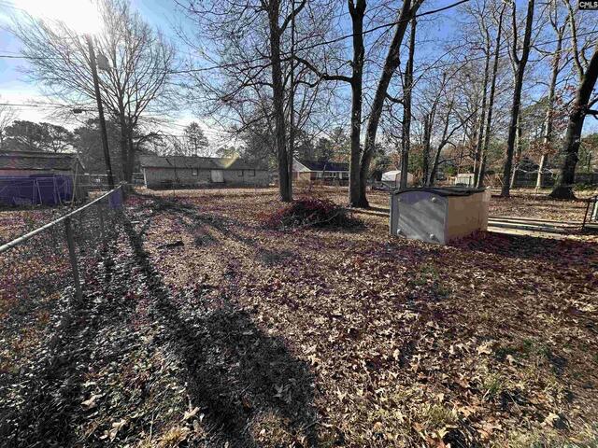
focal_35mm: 14
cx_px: 299
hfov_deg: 102.1
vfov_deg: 85.7
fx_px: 242
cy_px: 224
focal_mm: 2.22
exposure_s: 1/433
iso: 40
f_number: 2.2
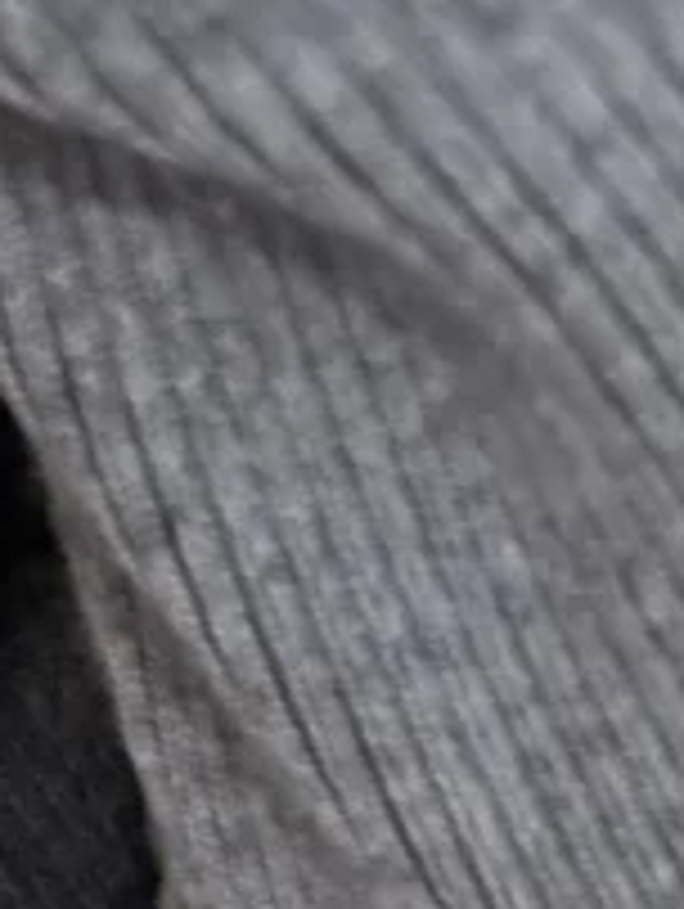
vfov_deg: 9.5
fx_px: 4496
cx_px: -1395
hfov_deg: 7.6
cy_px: 2538
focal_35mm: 171
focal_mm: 6.76
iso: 640
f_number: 1.78
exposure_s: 1/33
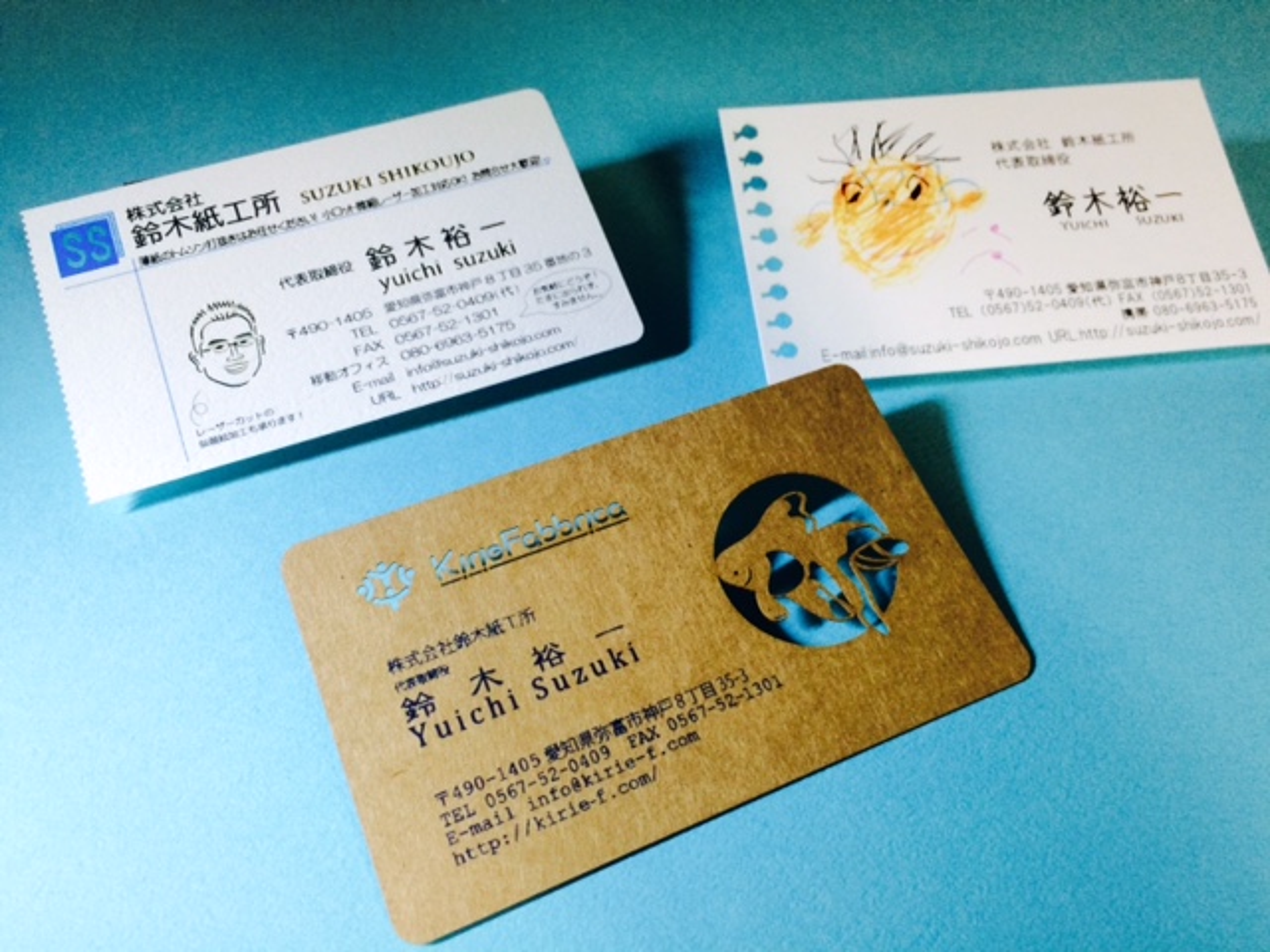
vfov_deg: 48.2
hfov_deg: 61.7
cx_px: 635
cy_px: 476
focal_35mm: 29
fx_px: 1064
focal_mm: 4.15
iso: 50
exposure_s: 1/30
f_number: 2.2
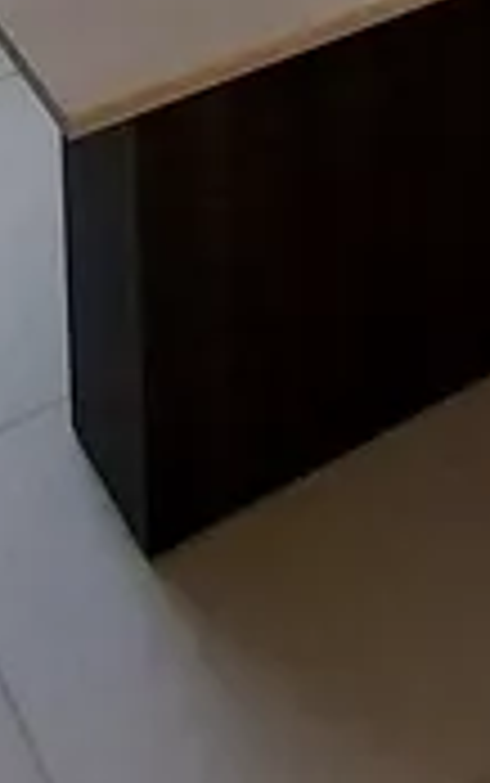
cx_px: 294
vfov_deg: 20.1
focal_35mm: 74
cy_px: -630
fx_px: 1579
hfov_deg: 17.6
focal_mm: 1.3
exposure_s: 1/137
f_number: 2.2
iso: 64
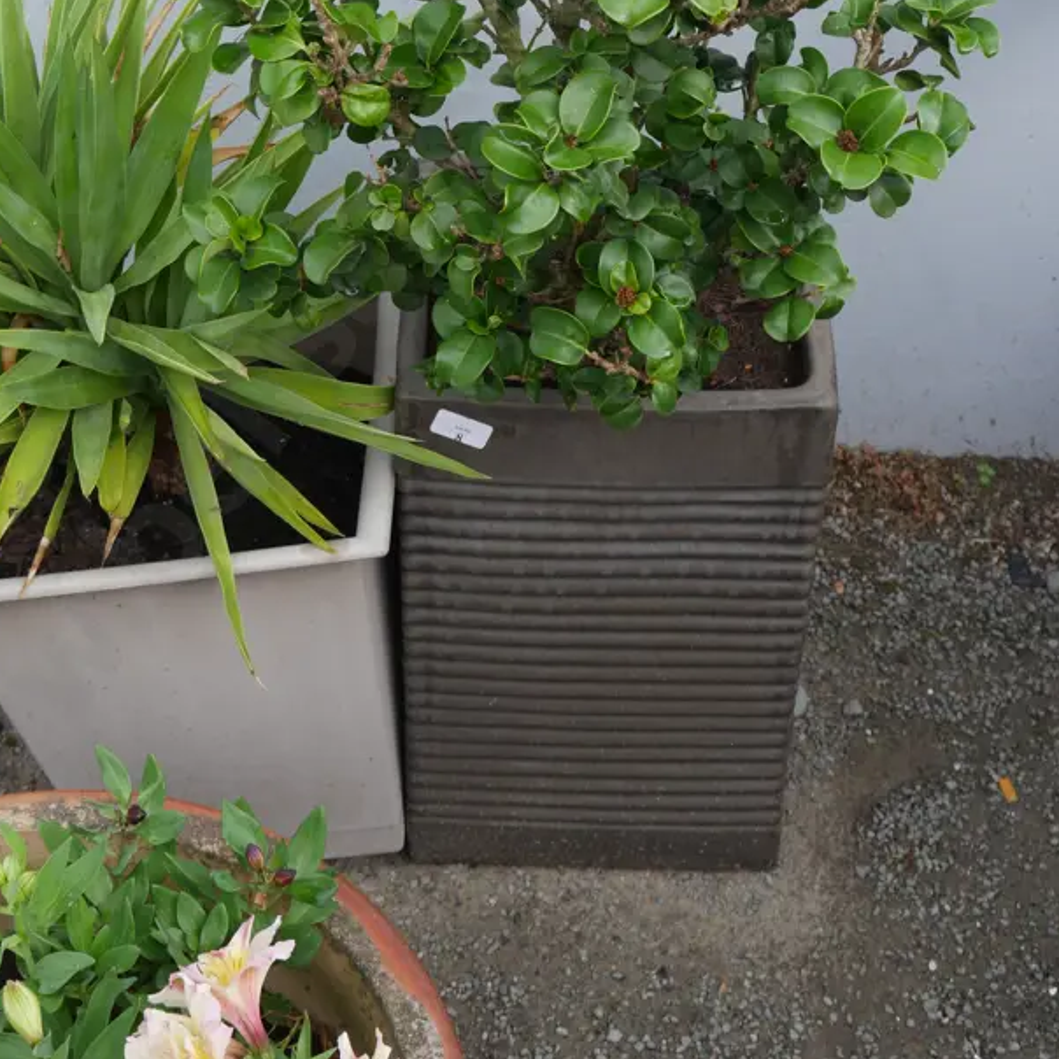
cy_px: 193
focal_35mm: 60
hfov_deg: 28.5
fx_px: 2077
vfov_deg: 27.9
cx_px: 423
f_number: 5.6
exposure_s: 1/160
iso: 200
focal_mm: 20
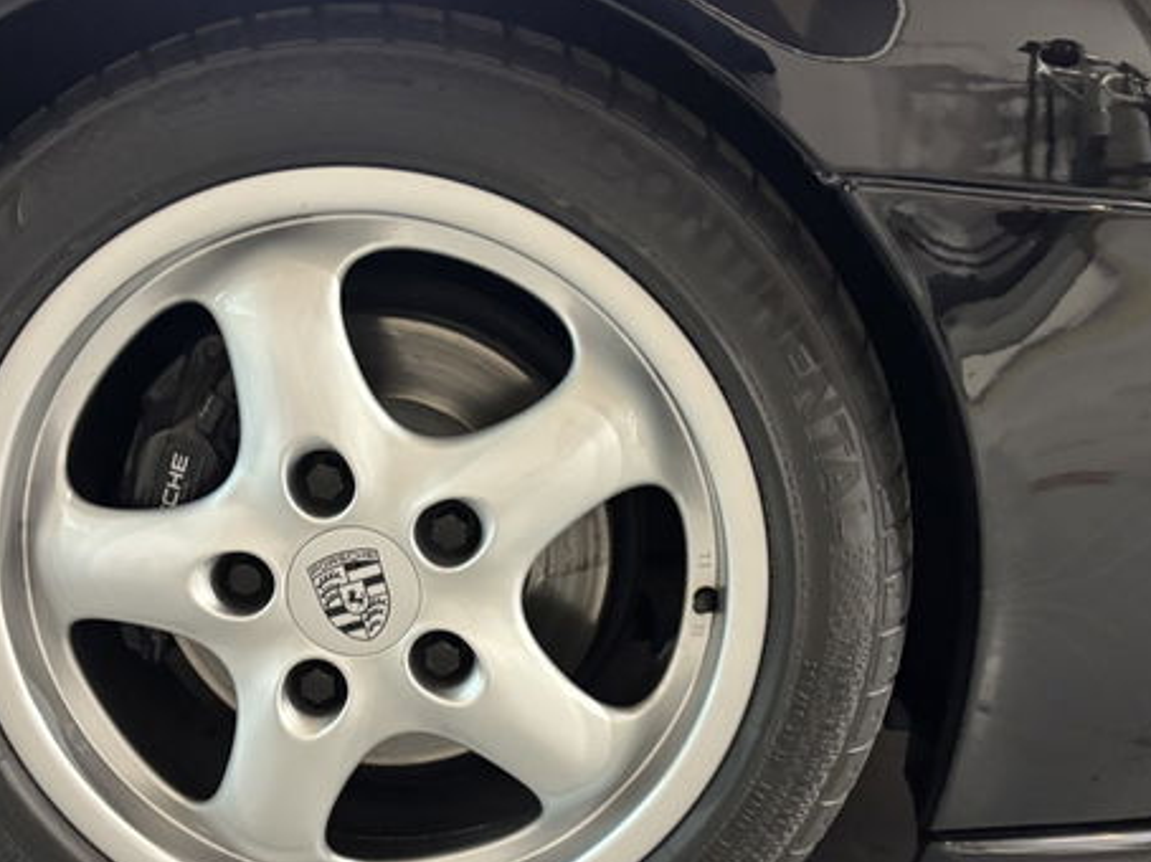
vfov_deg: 32.7
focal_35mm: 44
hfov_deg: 42.8
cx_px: 479
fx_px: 1462
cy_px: 517
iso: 500
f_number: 1.6
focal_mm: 5.96
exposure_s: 1/50
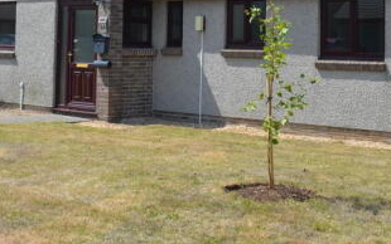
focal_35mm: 71
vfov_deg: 17.9
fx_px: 757
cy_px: -5
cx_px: 183
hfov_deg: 29.0
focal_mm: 22
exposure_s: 1/250
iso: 100
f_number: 8
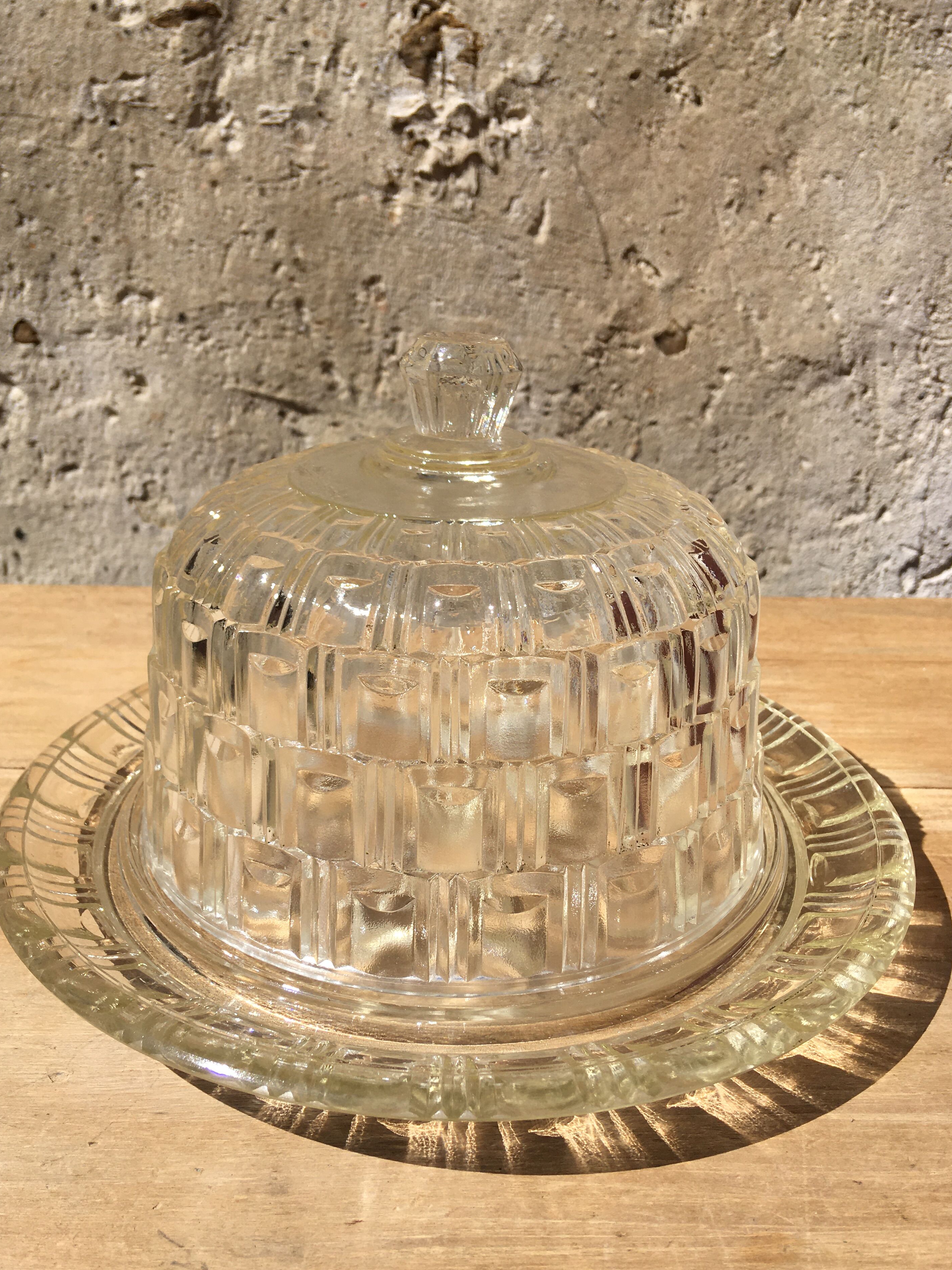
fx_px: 1137
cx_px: 452
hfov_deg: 45.4
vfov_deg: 58.3
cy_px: 662
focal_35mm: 31
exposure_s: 1/2849
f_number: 2.2
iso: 25
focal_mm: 4.15
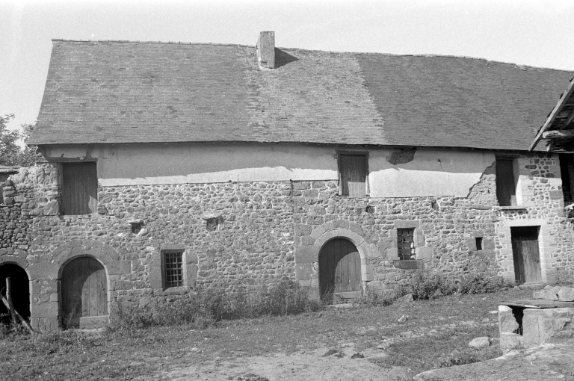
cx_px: 287
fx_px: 1433
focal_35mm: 90
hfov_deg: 22.6
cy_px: 190
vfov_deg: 15.1
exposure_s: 1/60
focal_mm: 60
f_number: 6.3
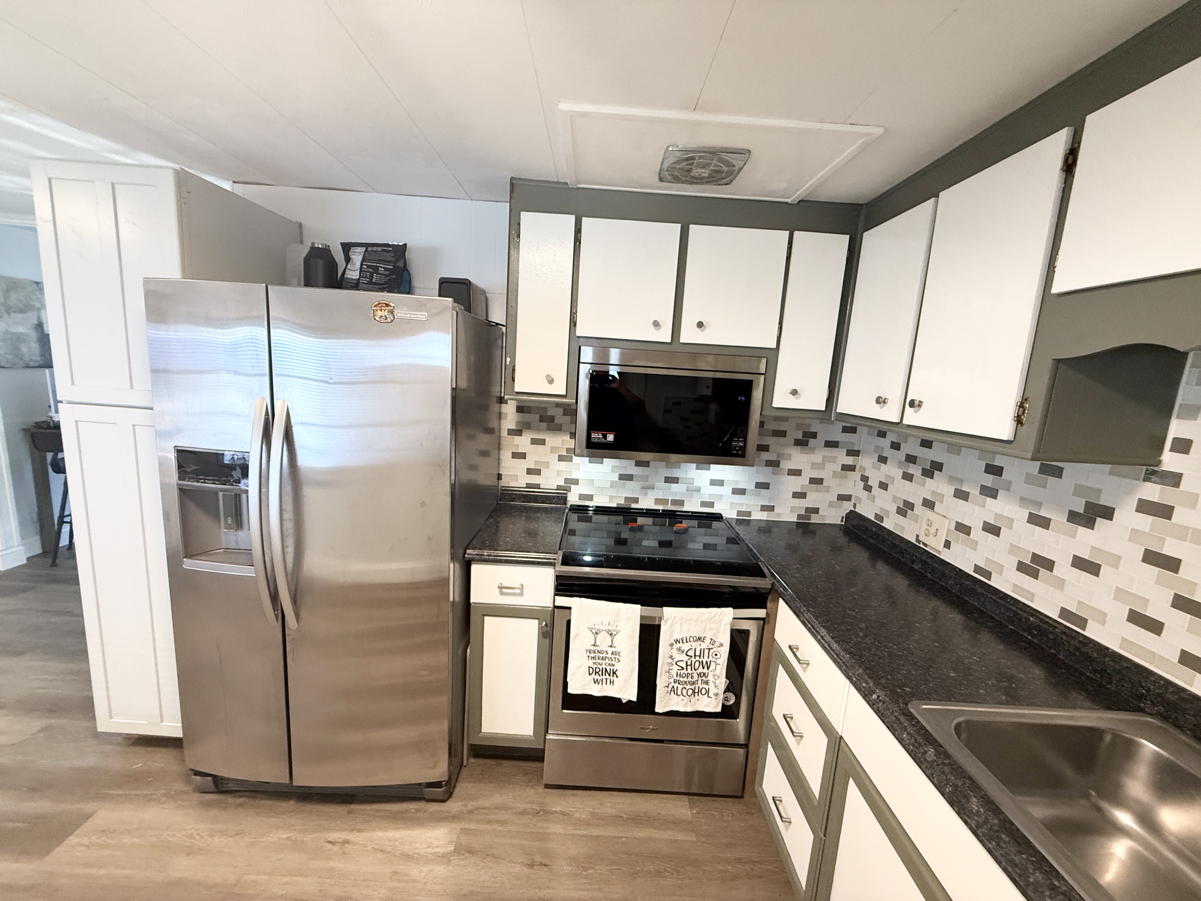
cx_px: 600
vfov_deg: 85.7
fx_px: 486
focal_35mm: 14
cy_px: 450
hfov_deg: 102.1
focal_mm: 2.22
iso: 320
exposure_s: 1/60
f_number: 2.2
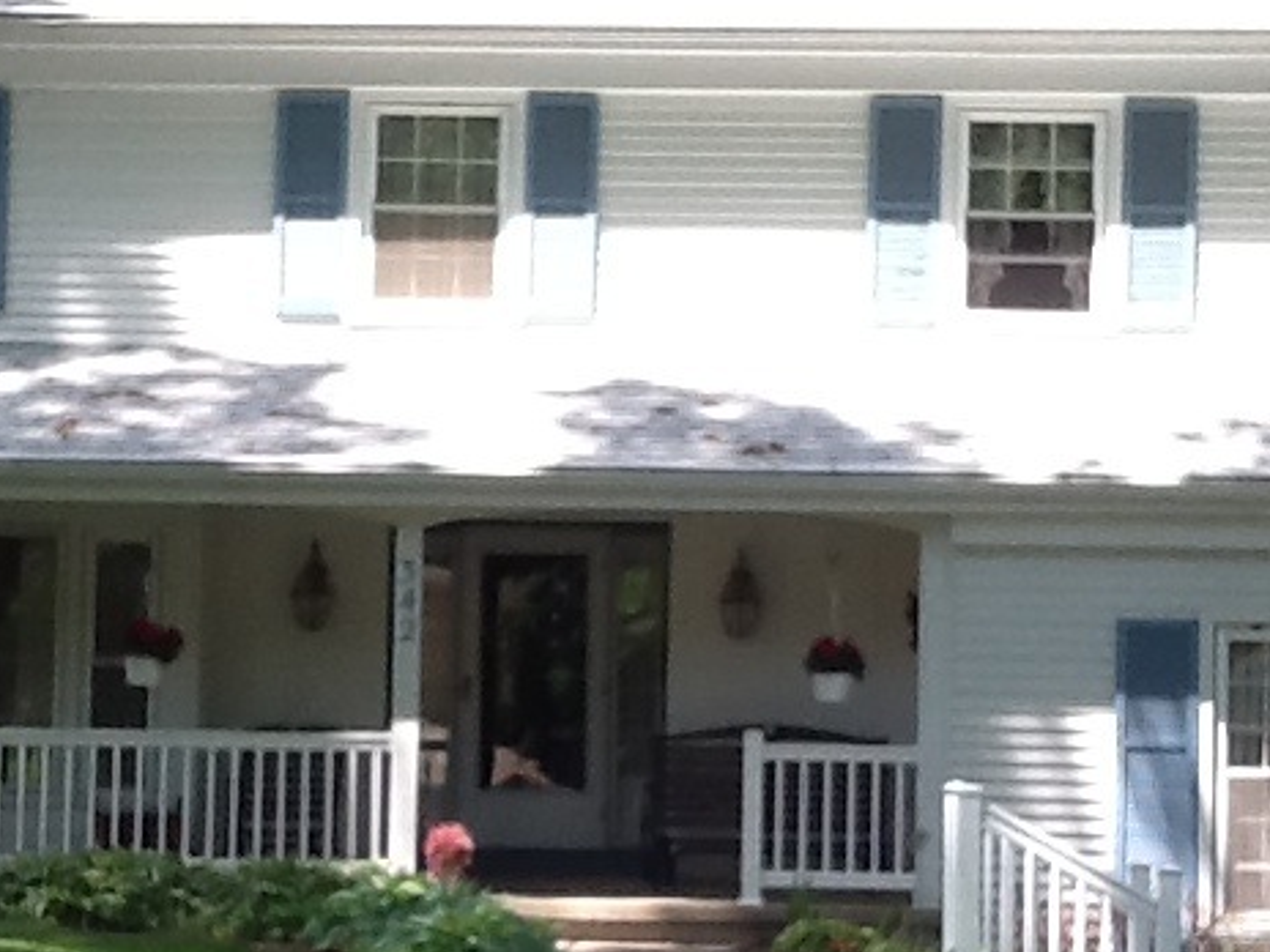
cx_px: 597
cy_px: 695
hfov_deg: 21.5
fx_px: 3339
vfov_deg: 16.2
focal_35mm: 91
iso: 40
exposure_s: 1/284
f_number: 2.4
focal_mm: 2.03
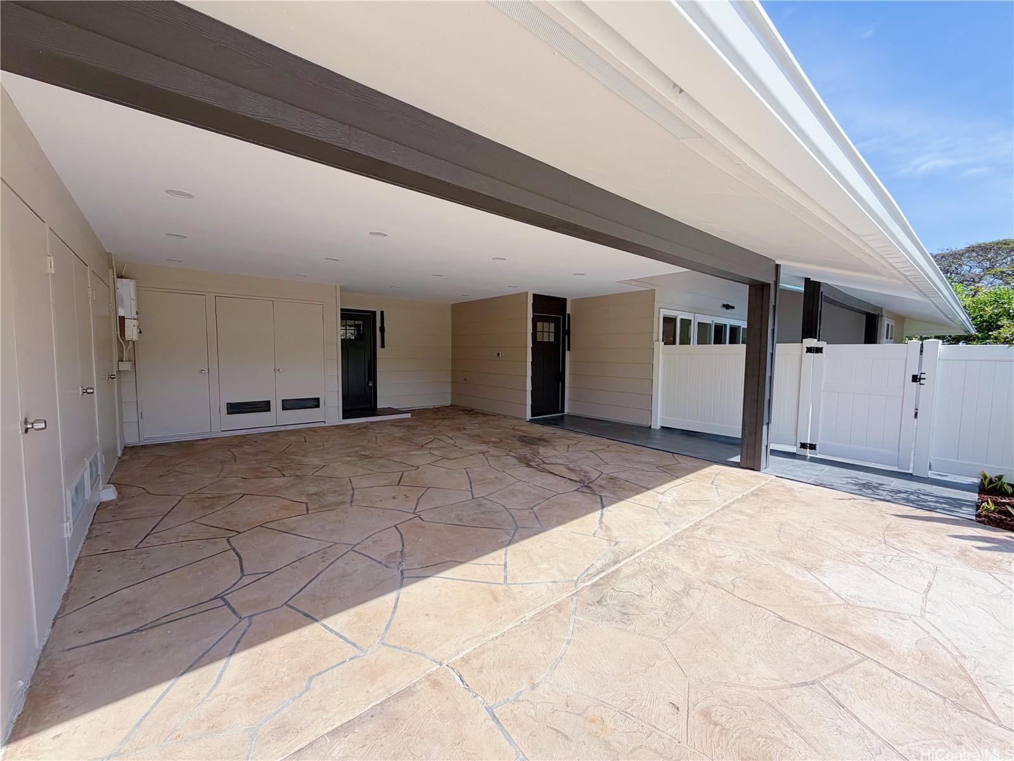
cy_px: 380
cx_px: 507
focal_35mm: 14
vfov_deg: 85.7
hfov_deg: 102.1
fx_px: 410
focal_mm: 2.22
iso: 32
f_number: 2.2
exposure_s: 1/770
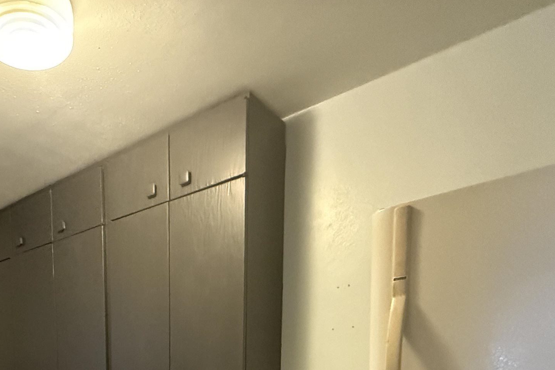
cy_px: 435
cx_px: 127
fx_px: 478
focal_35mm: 31
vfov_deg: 34.6
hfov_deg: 56.7
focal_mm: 2.22
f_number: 2.2
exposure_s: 1/60
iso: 1000
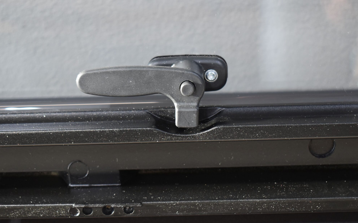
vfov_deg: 20.6
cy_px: 104
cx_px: 156
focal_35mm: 63
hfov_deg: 32.4
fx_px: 615
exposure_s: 1/160
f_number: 4.5
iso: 800
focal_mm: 32
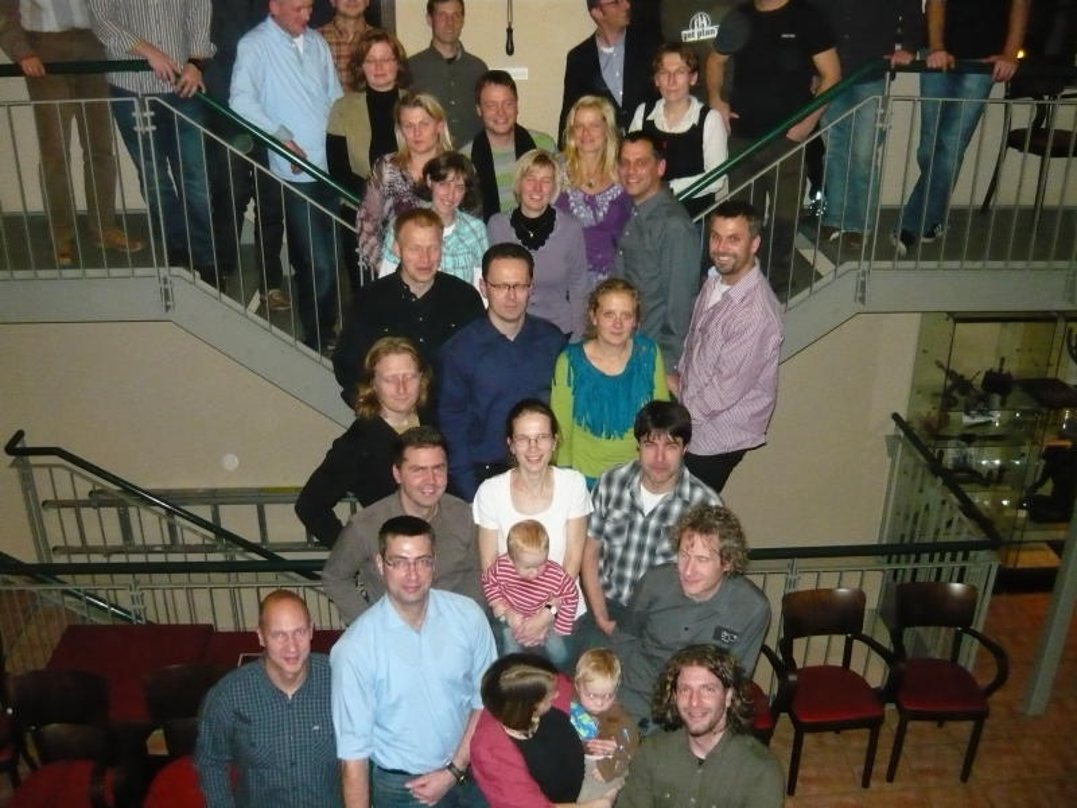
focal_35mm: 33
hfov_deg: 55.4
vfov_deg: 42.9
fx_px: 1027
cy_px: 404
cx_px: 538
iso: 1000
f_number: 2.8
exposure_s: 1/30
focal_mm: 5.5
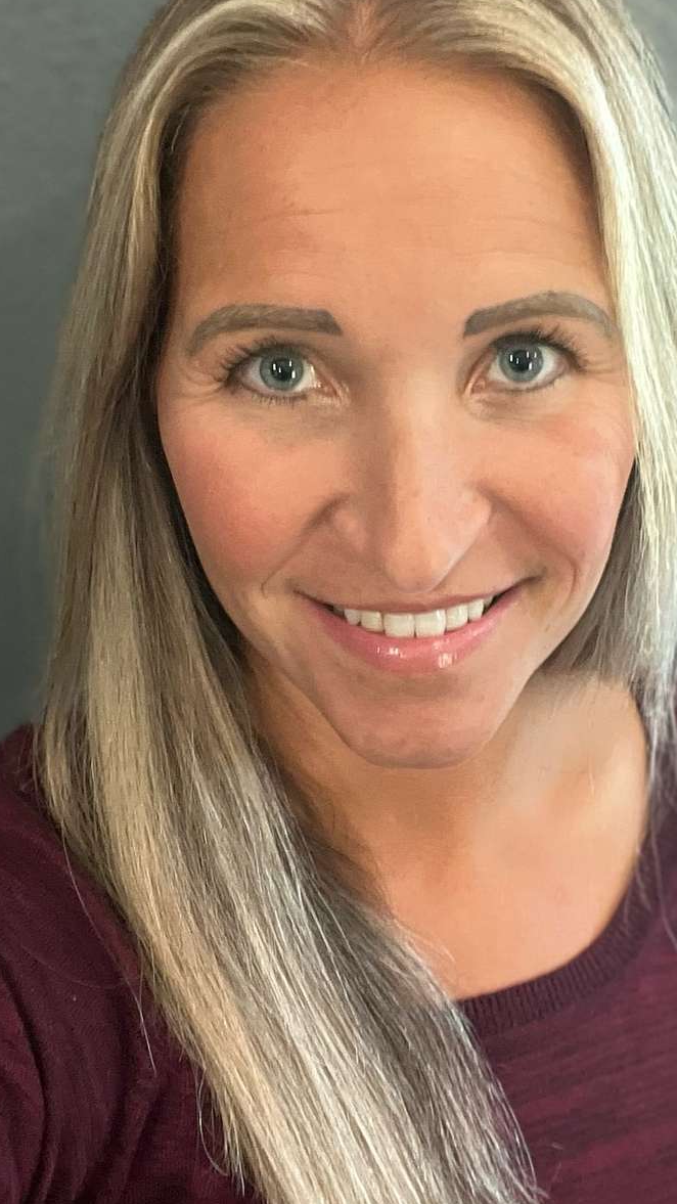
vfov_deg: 50.4
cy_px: 528
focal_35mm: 40
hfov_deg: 29.6
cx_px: 427
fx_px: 1277
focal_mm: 2.71
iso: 250
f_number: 2.2
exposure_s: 1/40
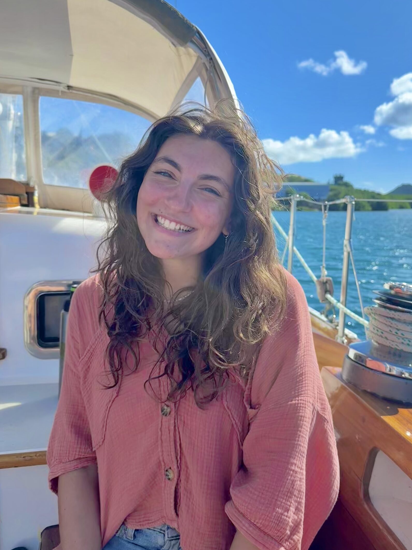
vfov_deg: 61.5
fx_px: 460
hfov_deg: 48.0
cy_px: 245
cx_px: 240
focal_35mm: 29
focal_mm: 6.76
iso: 100
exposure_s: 1/5319
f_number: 1.78
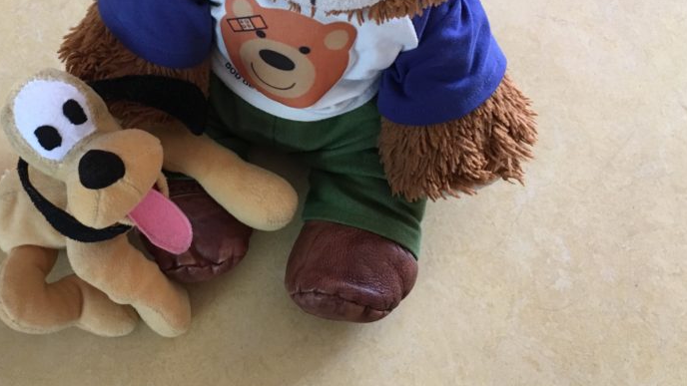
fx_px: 856
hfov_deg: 43.2
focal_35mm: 47
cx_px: 235
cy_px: 59
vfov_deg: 24.9
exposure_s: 1/33
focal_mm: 4.15
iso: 160
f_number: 2.2
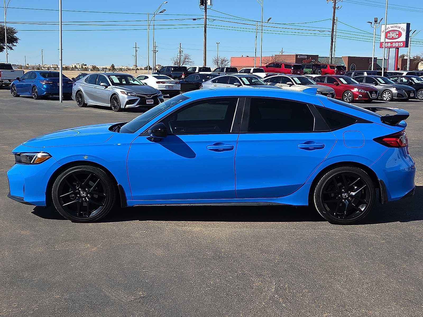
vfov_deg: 30.9
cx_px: 212
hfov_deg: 40.4
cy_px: 158
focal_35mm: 47
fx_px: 574
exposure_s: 1/10000
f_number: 1.8
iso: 76
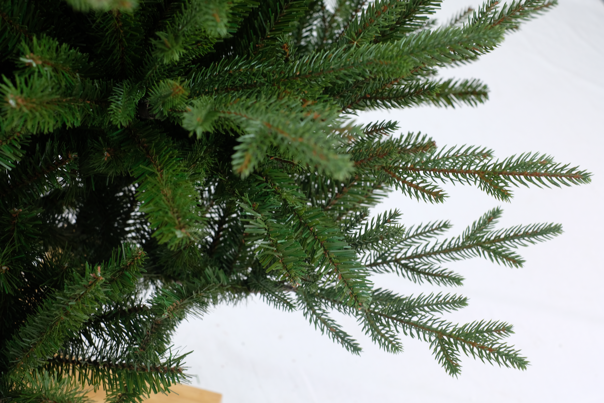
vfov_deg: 25.5
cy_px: 202
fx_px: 889
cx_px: 302
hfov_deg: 37.5
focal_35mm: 53
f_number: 6.4
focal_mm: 35
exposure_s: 1/18
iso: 800
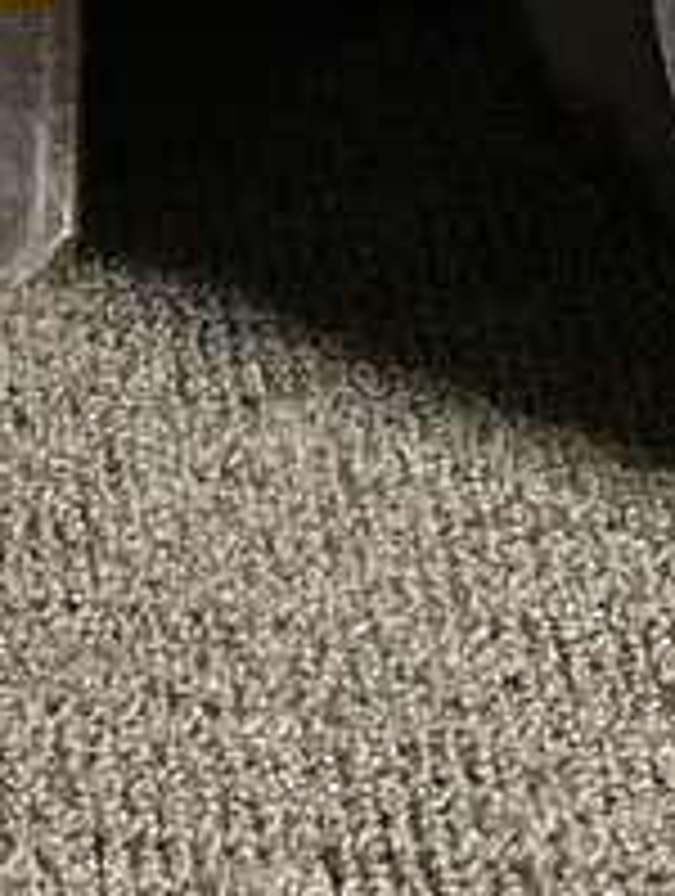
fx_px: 5702
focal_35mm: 220
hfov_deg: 6.6
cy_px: 389
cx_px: -718
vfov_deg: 9.0
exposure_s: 1/60
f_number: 1.8
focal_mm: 3
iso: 200
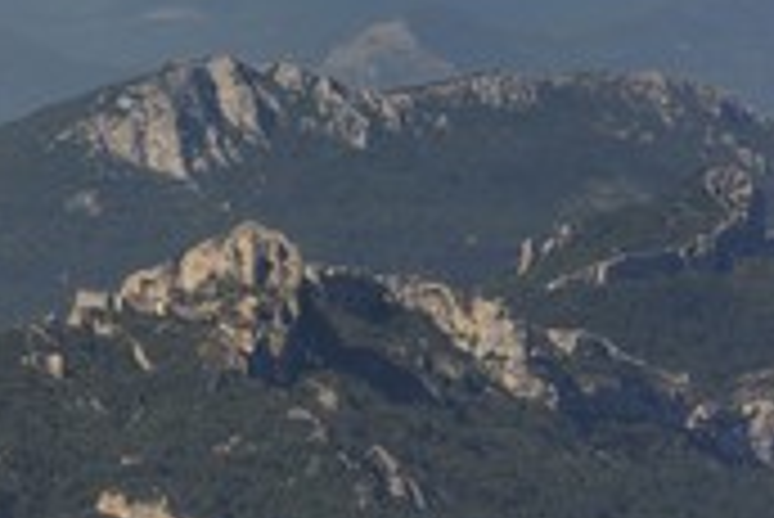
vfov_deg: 2.8
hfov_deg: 4.2
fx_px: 10522
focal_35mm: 489
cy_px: 140
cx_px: -122
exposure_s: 1/1250
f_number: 9
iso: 400
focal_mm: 200
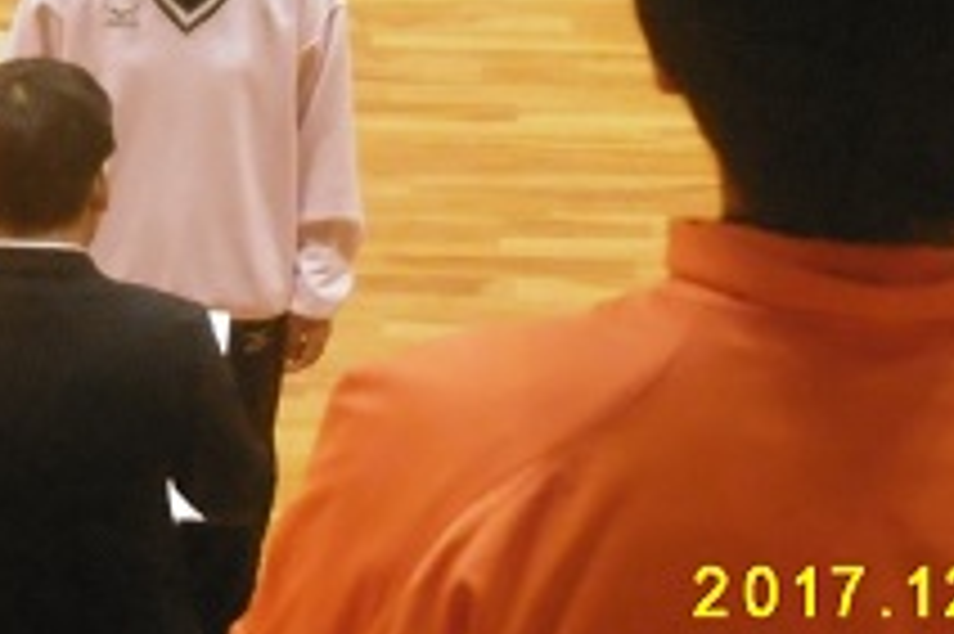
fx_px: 7493
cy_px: -67
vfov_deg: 4.8
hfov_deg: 7.3
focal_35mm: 283
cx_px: 194
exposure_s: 1/40
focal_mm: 21.5
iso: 1600
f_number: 5
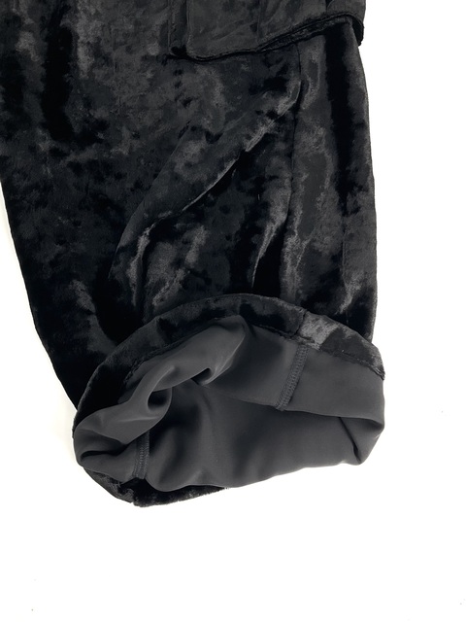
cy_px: 311
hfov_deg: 48.2
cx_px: 233
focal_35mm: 29
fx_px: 521
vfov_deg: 61.7
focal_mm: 3
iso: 20
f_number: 1.8
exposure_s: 1/100
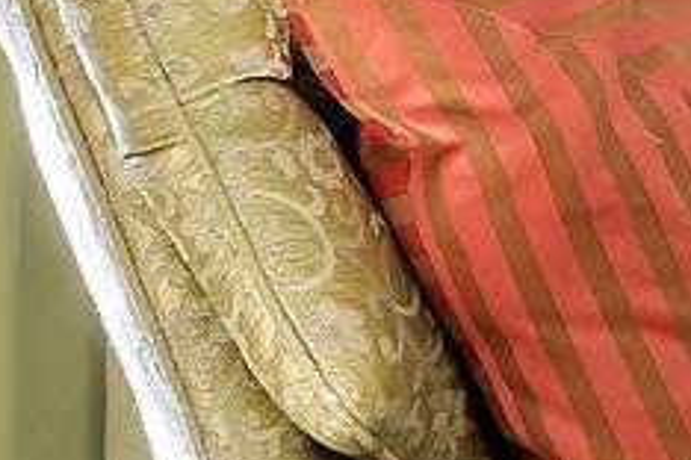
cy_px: -320
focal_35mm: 191
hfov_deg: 9.4
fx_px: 3666
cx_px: 1778
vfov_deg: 7.0
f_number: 8
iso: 100
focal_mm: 31
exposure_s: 1/1.67
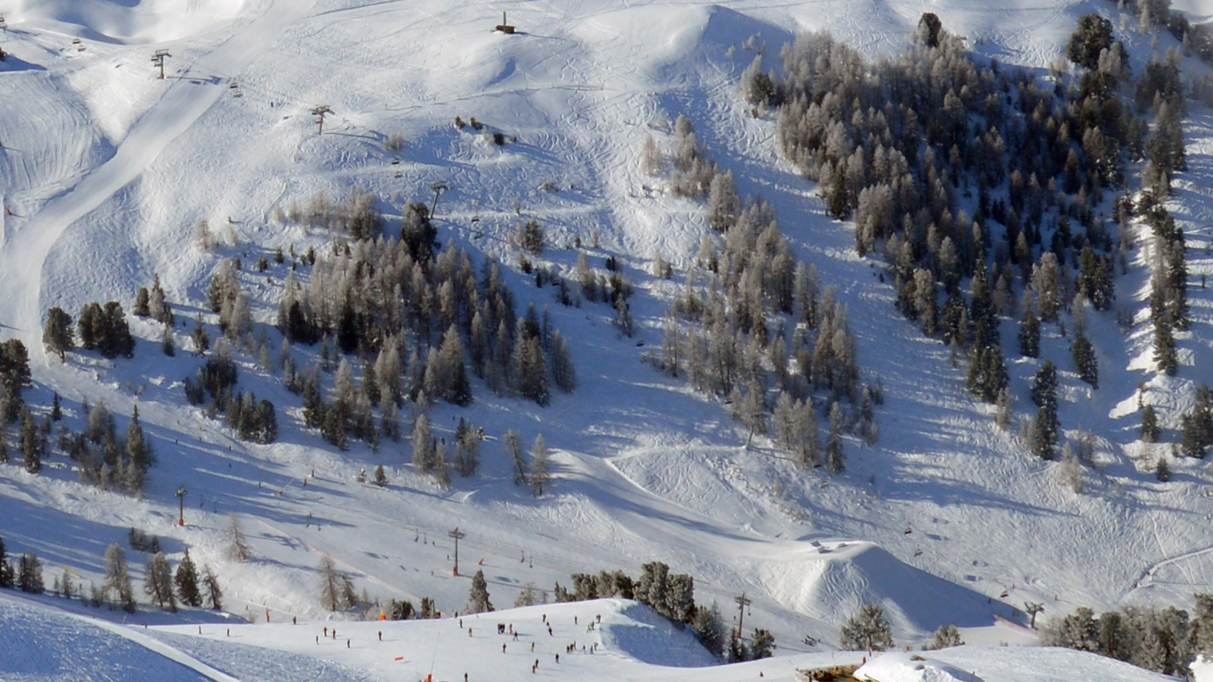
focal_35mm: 155
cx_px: 36
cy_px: 35
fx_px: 4985
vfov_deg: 7.8
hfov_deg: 13.7
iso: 100
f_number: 11
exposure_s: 1/500
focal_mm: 26
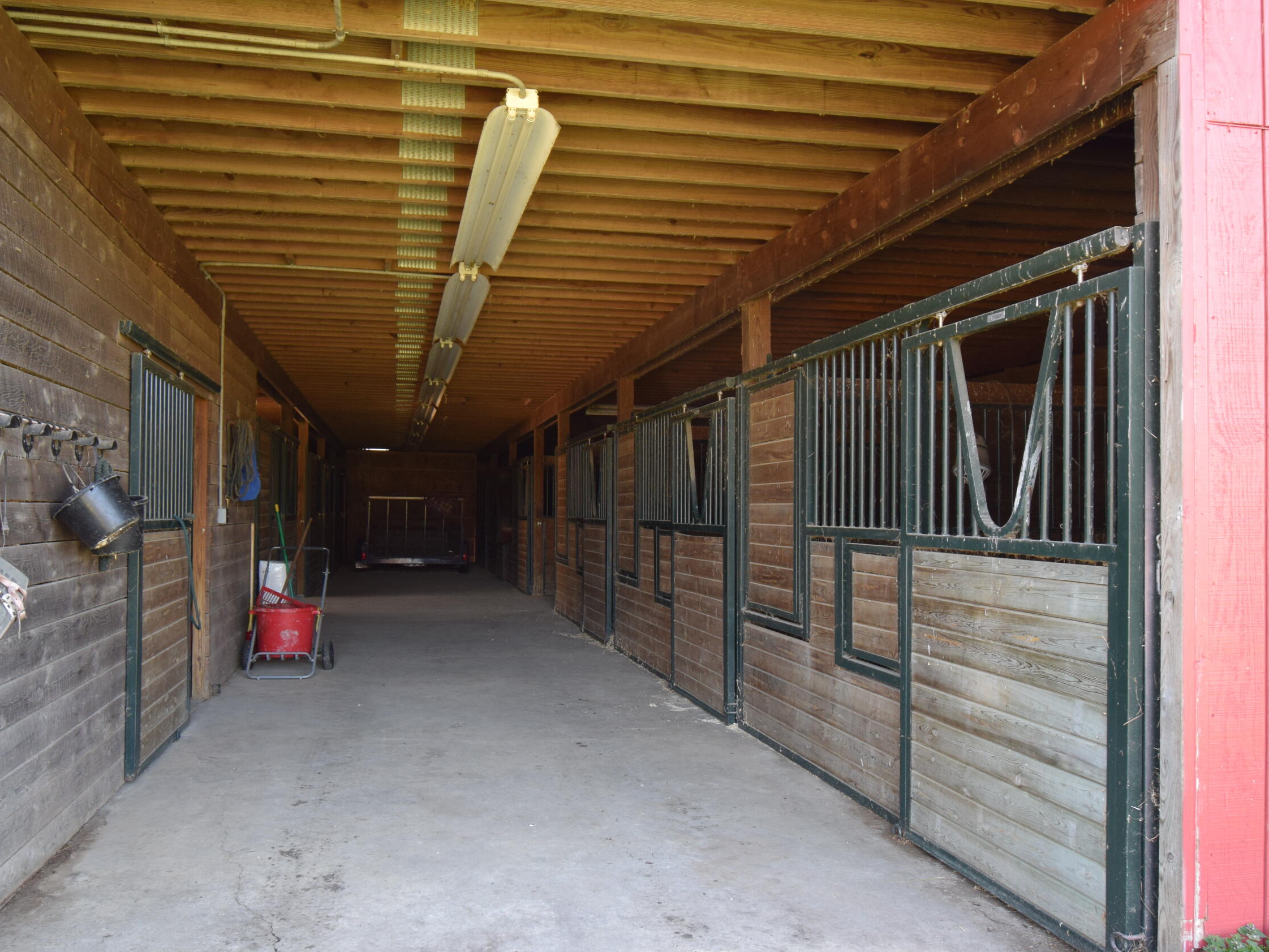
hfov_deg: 65.1
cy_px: 499
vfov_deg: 51.3
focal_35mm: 27
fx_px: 990
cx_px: 552
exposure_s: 1/60
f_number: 5
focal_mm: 14
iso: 450
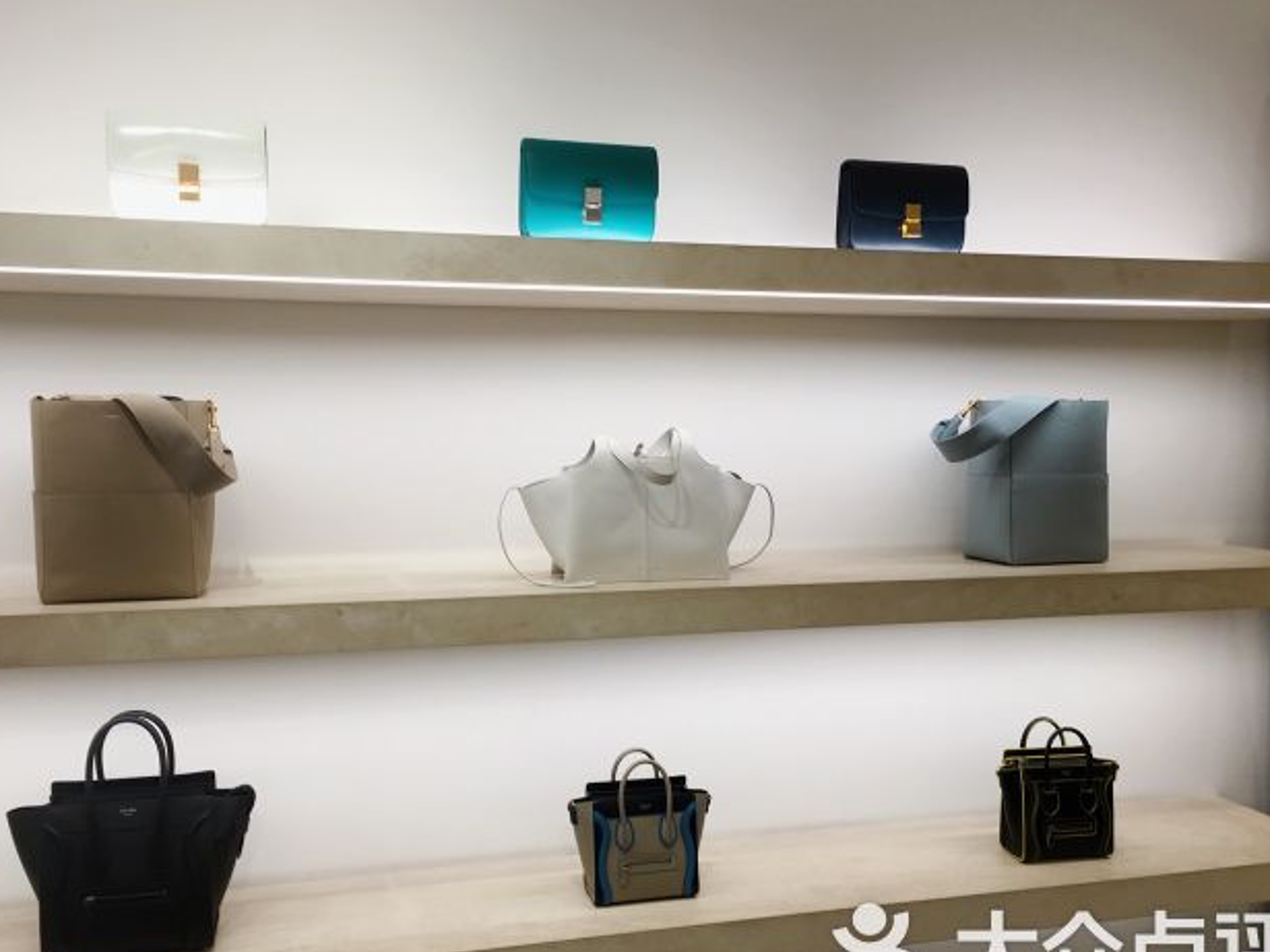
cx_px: 628
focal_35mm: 33
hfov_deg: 55.4
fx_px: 1210
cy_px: 517
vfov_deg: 42.9
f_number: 2.2
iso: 32
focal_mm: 4.15
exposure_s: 1/50
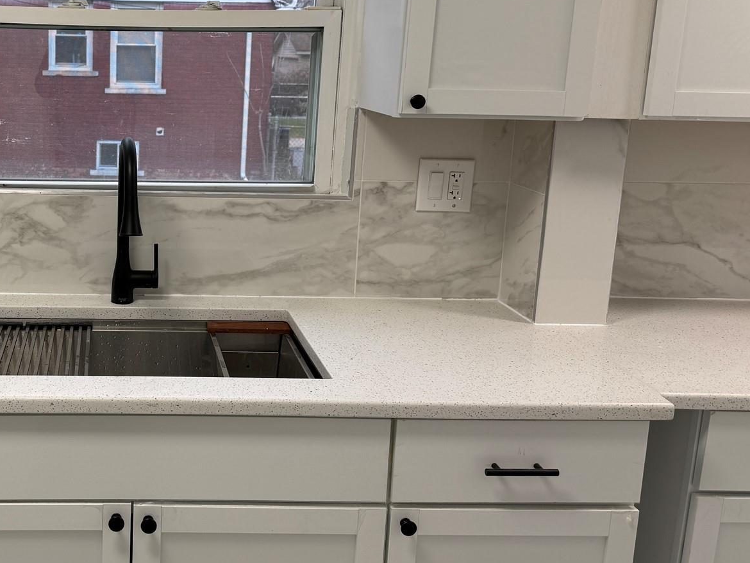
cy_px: 206
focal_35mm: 42
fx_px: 910
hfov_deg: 42.3
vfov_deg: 34.2
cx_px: 125
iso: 80
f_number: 1.78
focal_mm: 6.76
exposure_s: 1/120
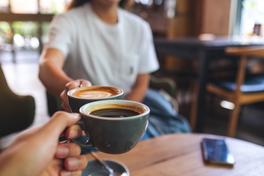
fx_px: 257
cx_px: 132
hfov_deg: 54.4
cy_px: 88
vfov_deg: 37.9
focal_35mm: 35
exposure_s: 1/40
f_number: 2
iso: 200
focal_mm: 23
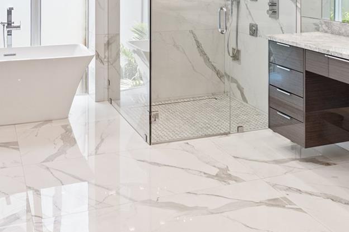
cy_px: -32
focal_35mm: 46
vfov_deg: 26.6
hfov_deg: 42.7
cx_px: 152
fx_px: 446
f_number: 6.3
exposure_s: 1/10
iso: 160
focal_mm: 14
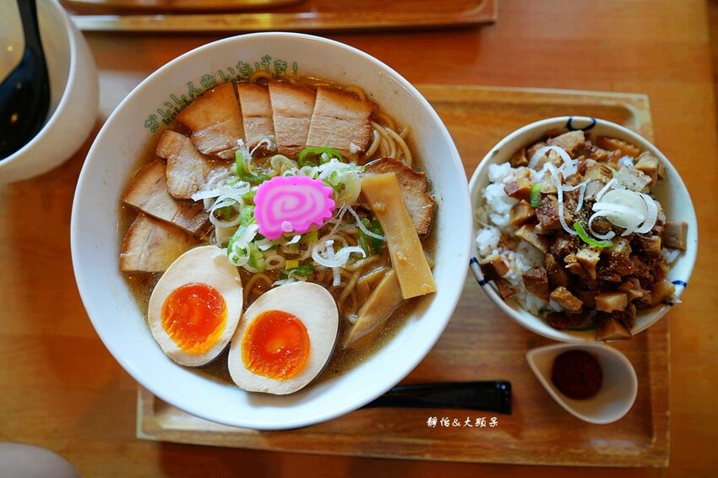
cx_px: 359
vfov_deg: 59.5
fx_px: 419
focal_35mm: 21
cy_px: 239
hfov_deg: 81.2
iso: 200
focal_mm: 21
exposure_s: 1/30
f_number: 2.8
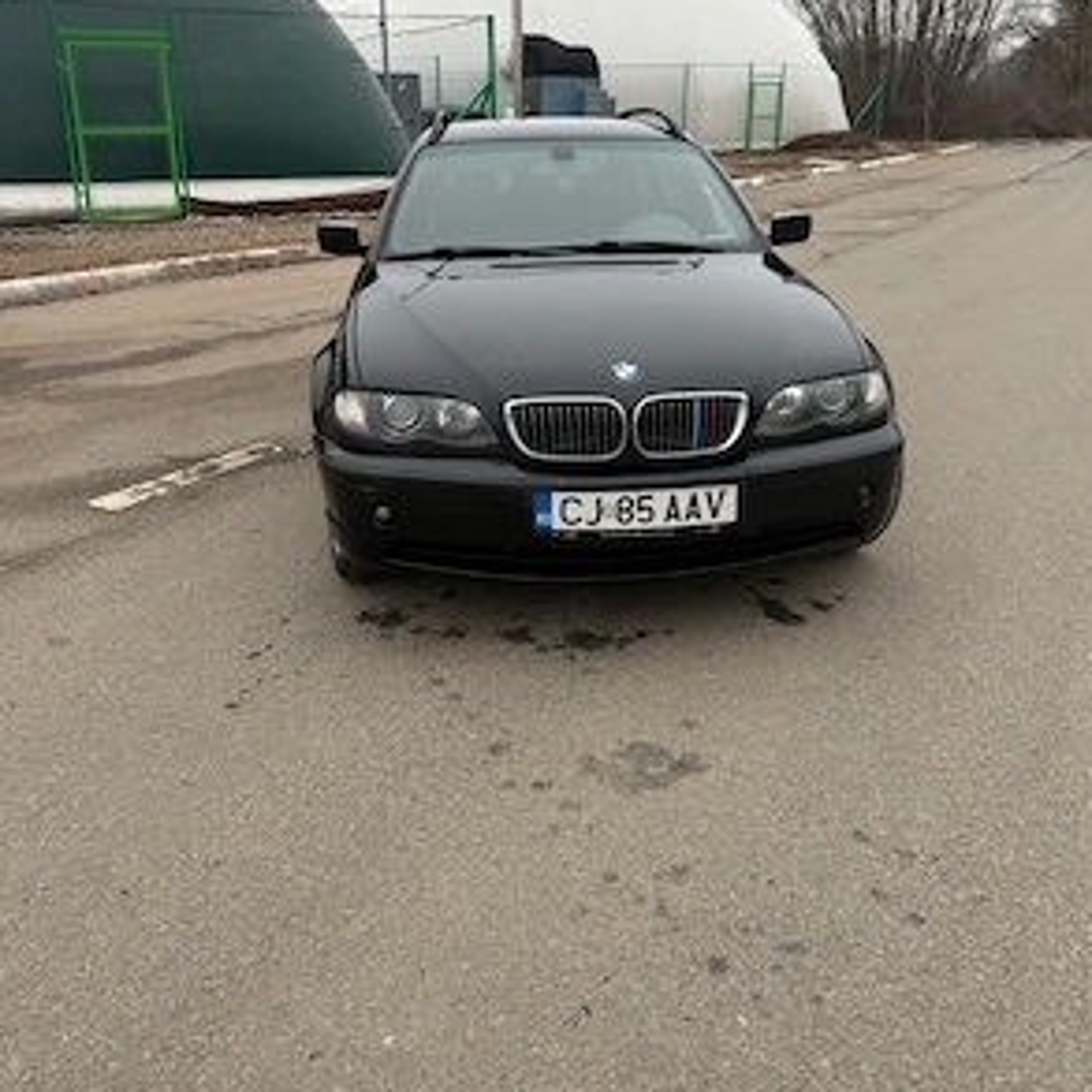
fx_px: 1035
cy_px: 432
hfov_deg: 55.6
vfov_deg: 55.2
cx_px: 552
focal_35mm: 29
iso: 80
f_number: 1.78
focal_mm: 6.76
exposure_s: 1/637
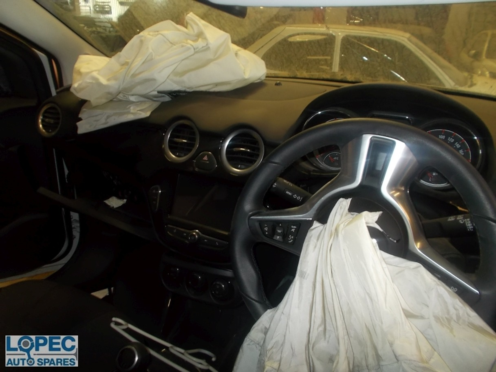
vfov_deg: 53.1
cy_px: 186
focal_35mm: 26
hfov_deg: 67.3
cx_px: 248
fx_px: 373
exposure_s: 1/25
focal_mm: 4.6
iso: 200
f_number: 3.2
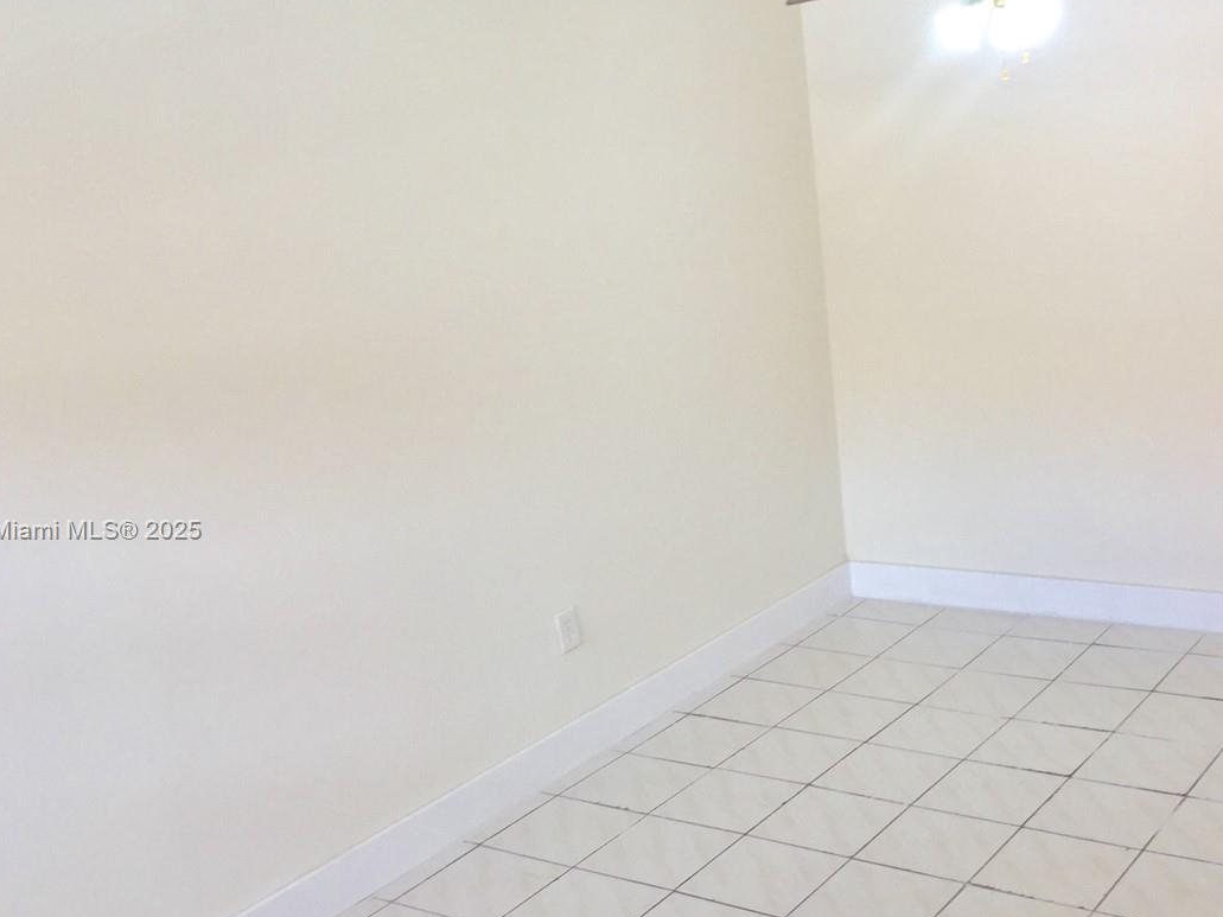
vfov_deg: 32.1
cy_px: 531
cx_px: 770
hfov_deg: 41.8
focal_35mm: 45
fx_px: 1590
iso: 40
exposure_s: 1/60
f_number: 2.2
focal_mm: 4.15
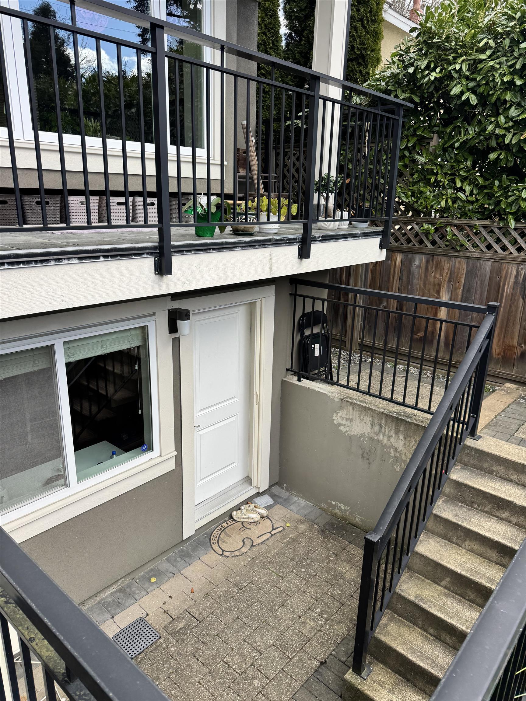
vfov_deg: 71.6
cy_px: 350
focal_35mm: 24
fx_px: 486
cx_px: 263
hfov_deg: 56.8
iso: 80
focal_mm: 6.76
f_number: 1.78
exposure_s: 1/1112
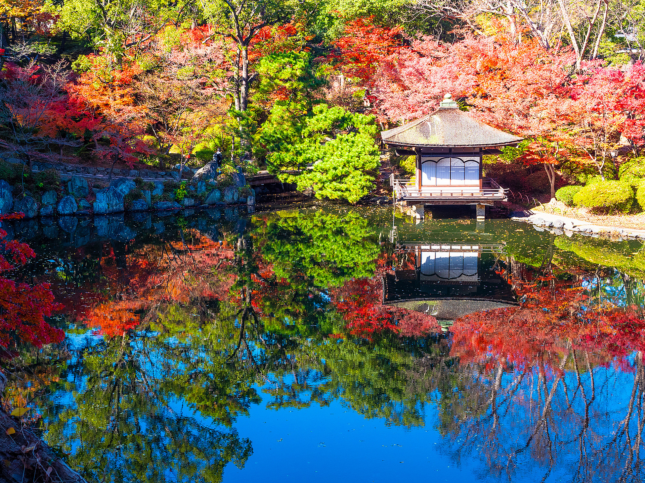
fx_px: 1081
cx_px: 322
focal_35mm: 58
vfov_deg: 25.2
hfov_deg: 33.2
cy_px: 242
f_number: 8
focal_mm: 29
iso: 200
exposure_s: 1/80
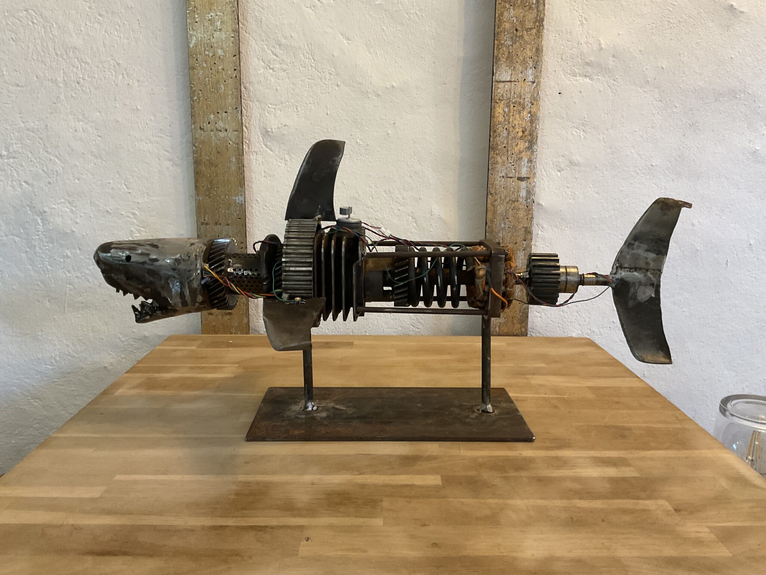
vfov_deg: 48.2
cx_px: 383
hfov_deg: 61.7
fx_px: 642
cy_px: 288
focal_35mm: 29
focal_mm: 3
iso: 160
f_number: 1.8
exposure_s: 1/50
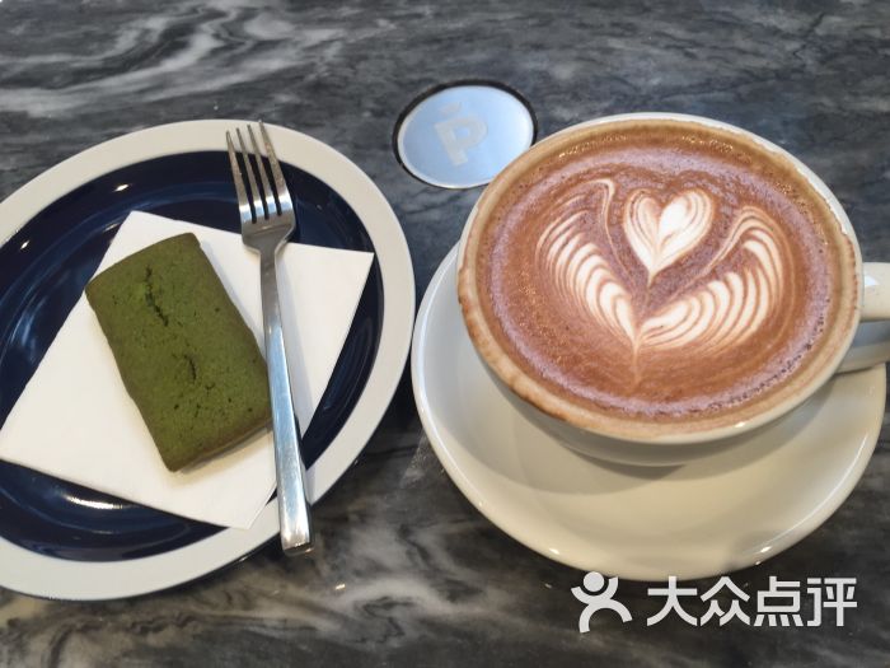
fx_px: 746
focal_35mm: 29
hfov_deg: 61.7
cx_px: 445
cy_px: 334
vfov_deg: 48.2
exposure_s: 1/50
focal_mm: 4.15
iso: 40
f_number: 2.2
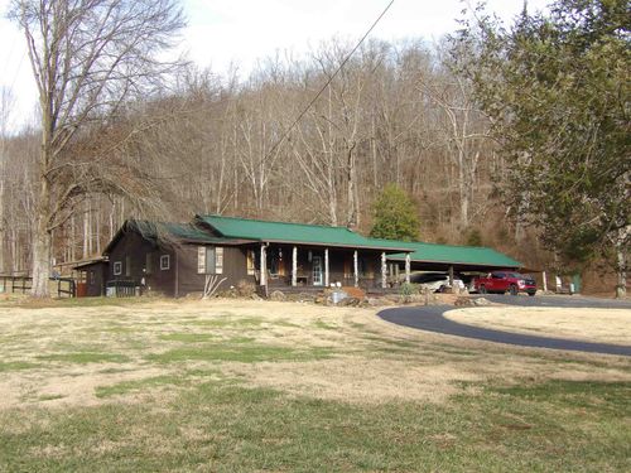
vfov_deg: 36.8
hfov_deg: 47.9
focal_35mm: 39
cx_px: 316
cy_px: 236
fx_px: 711
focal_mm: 7
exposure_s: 1/269
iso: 100
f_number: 3.7
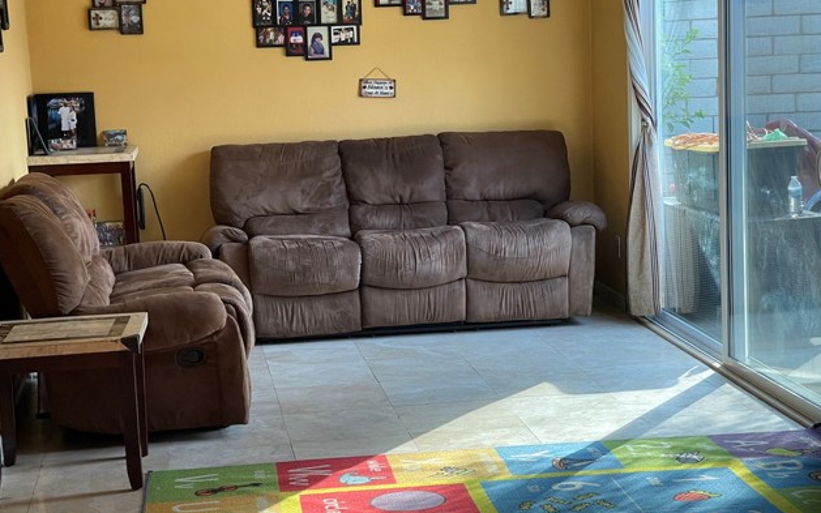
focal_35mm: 69
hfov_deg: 29.8
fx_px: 1544
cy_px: 240
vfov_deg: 18.9
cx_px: 415
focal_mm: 7.5
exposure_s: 1/60
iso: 100
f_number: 2.2
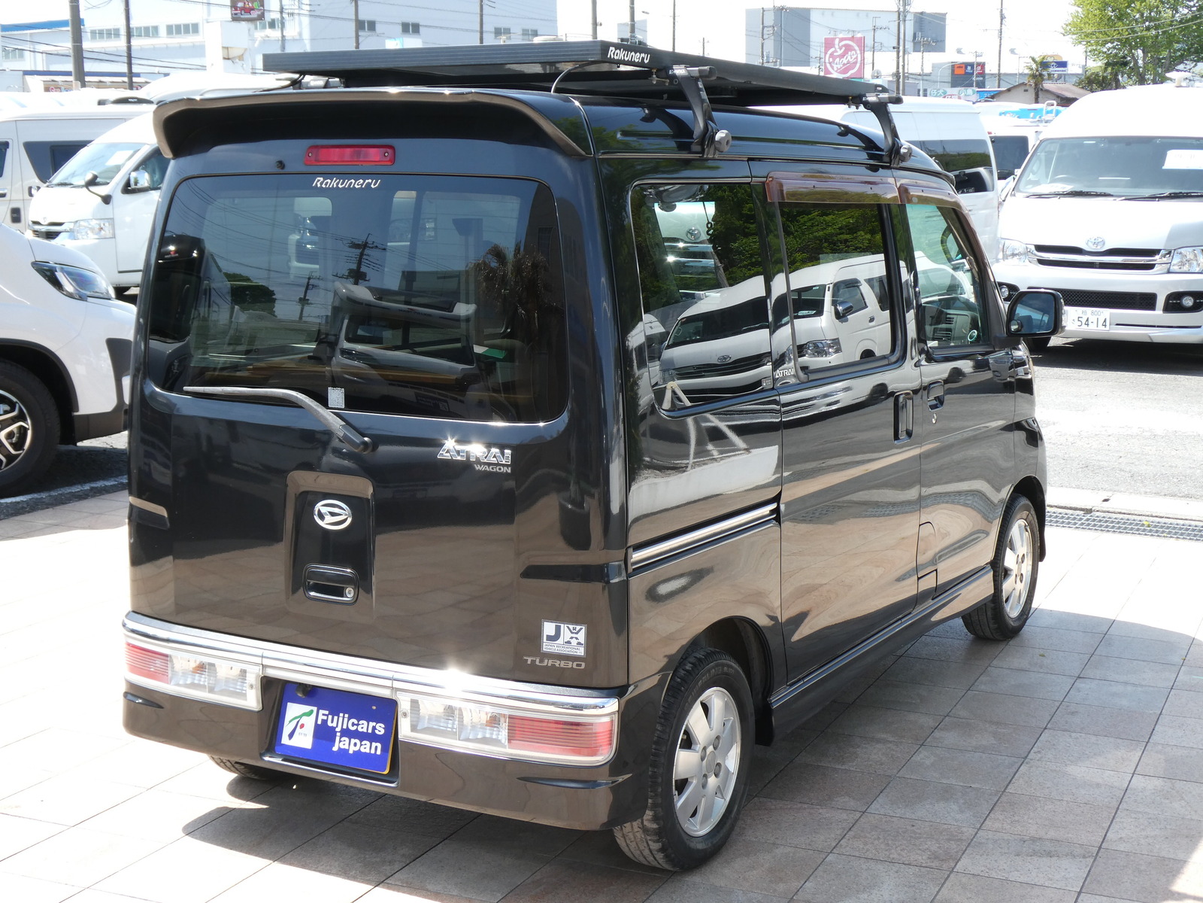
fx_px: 1738
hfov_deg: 38.2
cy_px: 452
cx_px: 602
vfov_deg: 29.1
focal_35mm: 50
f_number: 4.1
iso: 80
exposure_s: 1/200
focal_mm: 9
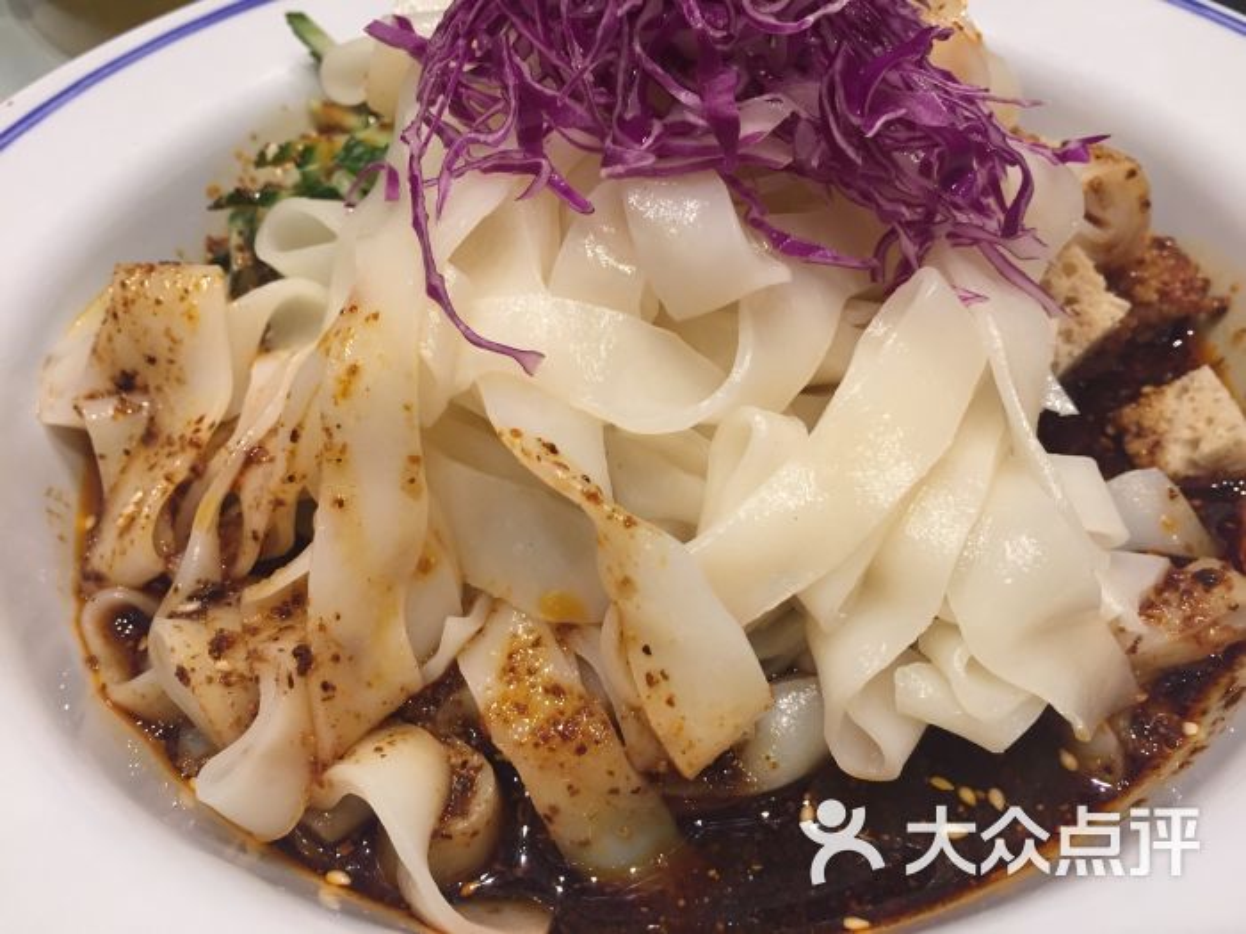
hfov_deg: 61.7
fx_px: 1044
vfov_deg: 48.2
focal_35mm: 29
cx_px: 623
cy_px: 467
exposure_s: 1/33
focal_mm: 4.15
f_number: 2.2
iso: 64
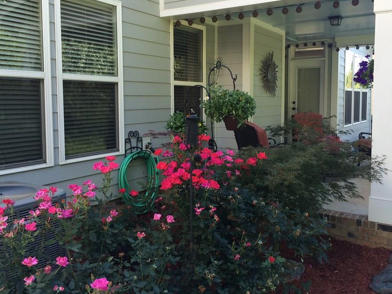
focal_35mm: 35
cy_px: 126
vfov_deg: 40.6
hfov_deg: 52.5
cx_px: 221
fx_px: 396
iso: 32
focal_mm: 4.12
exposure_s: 1/181
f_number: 2.2
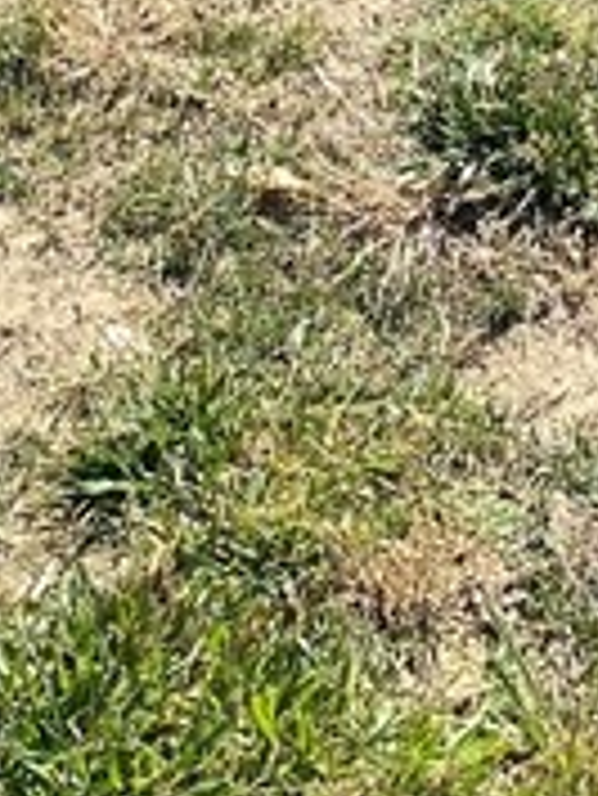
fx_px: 3451
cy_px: -1381
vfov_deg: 10.4
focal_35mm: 150
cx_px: 427
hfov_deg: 9.9
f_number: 1.8
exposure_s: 1/2183
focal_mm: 4.25
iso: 32
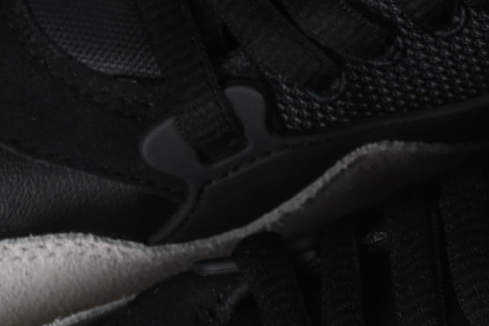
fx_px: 4591
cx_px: 426
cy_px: 197
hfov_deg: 6.1
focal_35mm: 338
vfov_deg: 4.1
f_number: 6.3
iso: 160
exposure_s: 1/50
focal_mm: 50
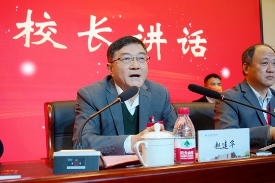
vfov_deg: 31.9
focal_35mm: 42
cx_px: 138
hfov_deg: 46.4
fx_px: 321
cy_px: 92
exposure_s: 1/100
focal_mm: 42
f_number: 6.3
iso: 800
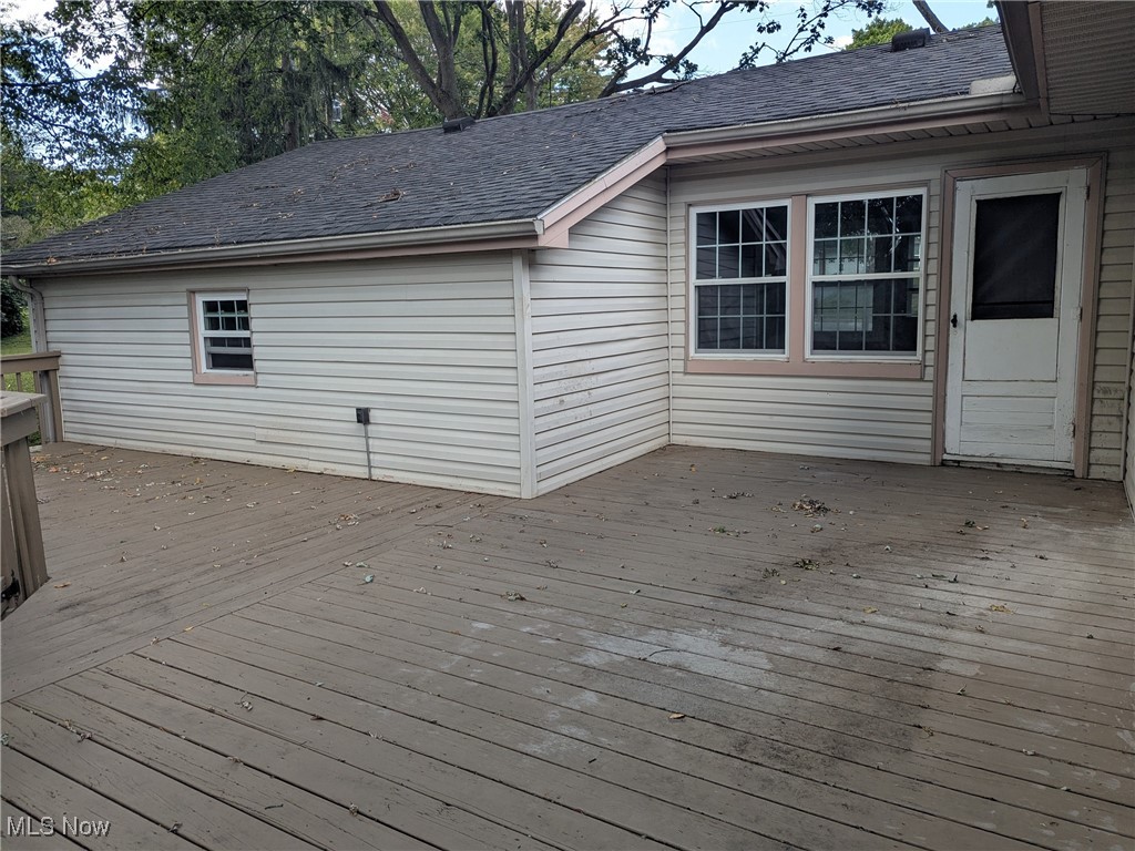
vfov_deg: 56.8
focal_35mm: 24
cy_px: 426
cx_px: 568
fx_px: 787
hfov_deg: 71.6
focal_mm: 6.81
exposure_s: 1/460
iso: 44
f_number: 1.85
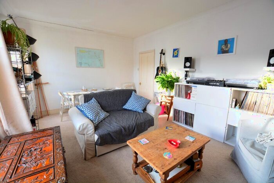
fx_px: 114
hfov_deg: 100.4
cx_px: 137
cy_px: 92
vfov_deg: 77.4
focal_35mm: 15
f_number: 4
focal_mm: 10
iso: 125
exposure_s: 1/20
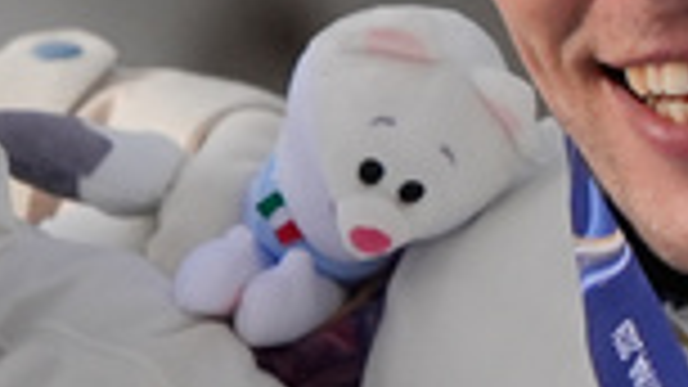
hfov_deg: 0.8
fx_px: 51072
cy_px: 286
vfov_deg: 0.4
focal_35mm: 2800
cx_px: -558
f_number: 2.8
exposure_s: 1/25600
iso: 1000
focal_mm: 400
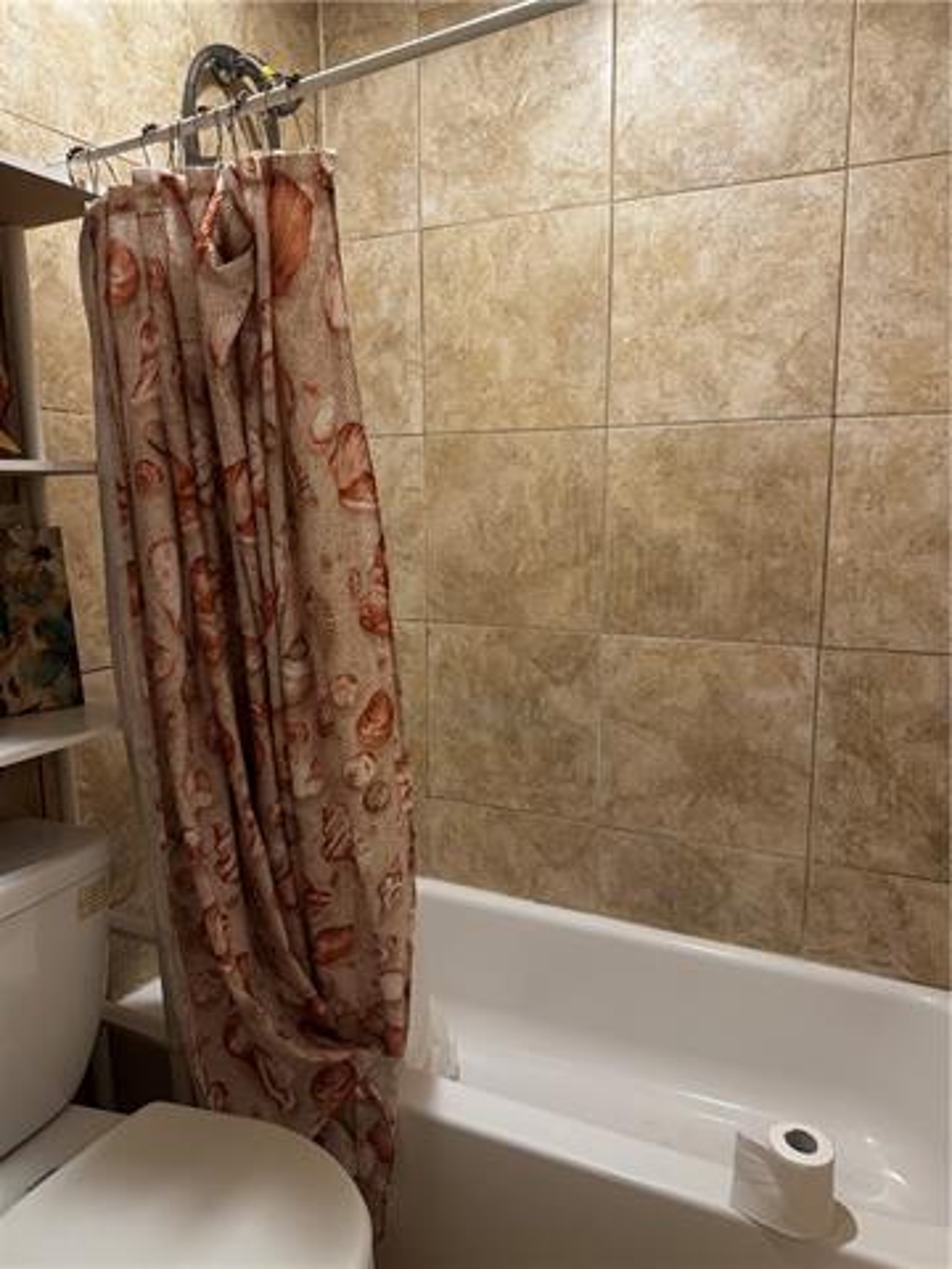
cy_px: 634
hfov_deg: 56.8
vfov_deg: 71.6
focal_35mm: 24
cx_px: 476
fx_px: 880
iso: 250
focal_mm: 6.76
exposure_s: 1/60
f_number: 1.78
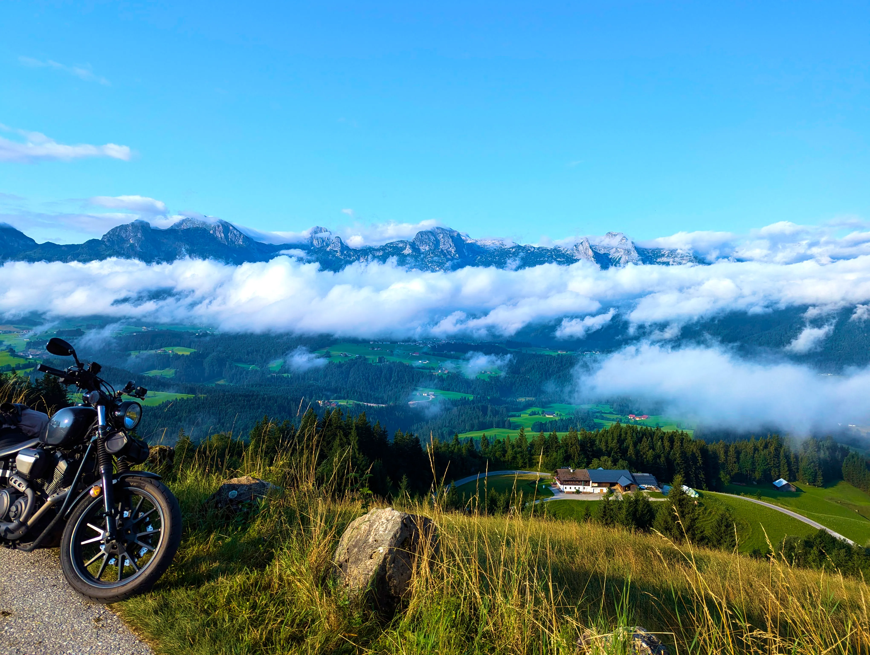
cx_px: 435
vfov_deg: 56.9
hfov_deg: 71.5
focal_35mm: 24
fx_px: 604
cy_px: 328
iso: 44
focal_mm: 6.81
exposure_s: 1/1595
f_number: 1.85
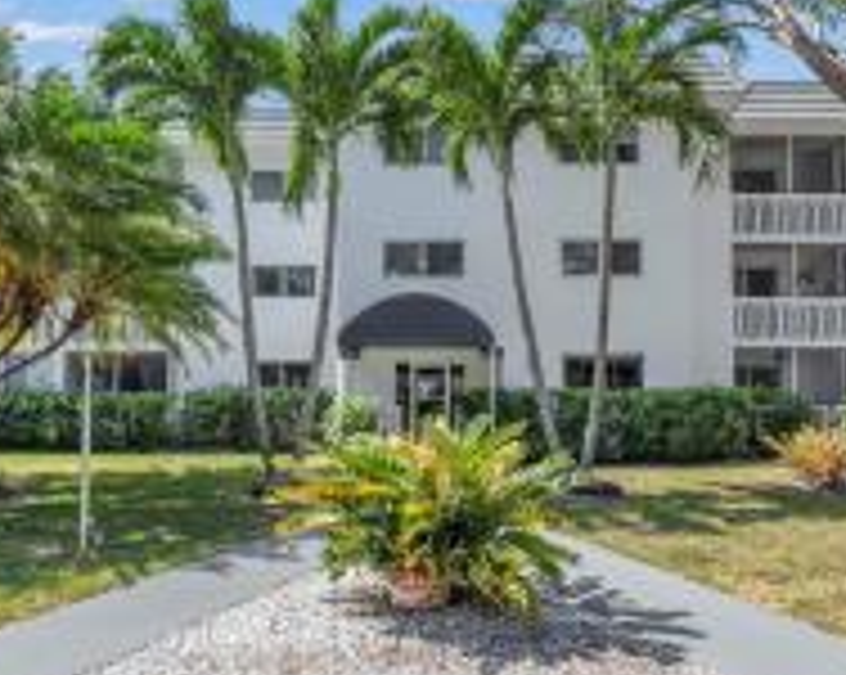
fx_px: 675
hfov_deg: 64.1
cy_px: 342
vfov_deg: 53.1
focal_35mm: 27
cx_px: 436
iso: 125
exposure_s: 1/125
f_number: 11
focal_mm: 12
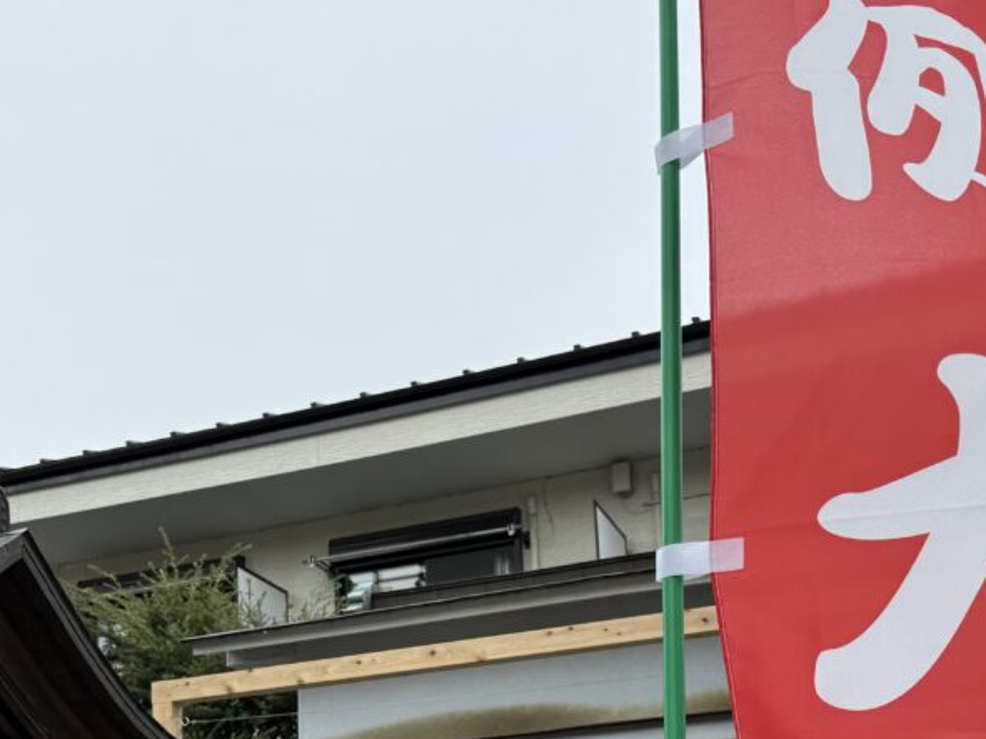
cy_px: 674
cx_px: 354
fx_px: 1481
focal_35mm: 52
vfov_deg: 27.0
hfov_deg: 36.6
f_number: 1.78
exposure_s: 1/2169
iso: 80
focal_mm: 6.76
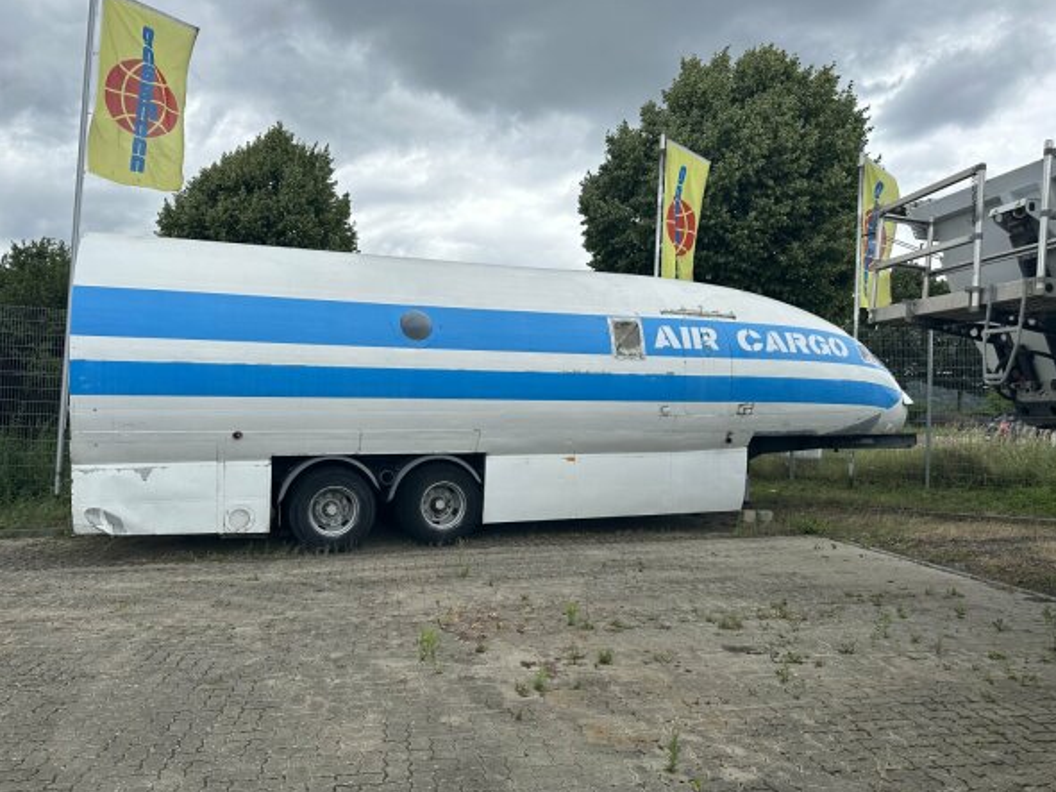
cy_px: 393
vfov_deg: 53.0
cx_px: 500
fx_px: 793
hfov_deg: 67.3
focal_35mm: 26
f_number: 1.78
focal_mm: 6.86
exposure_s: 1/3597
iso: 80
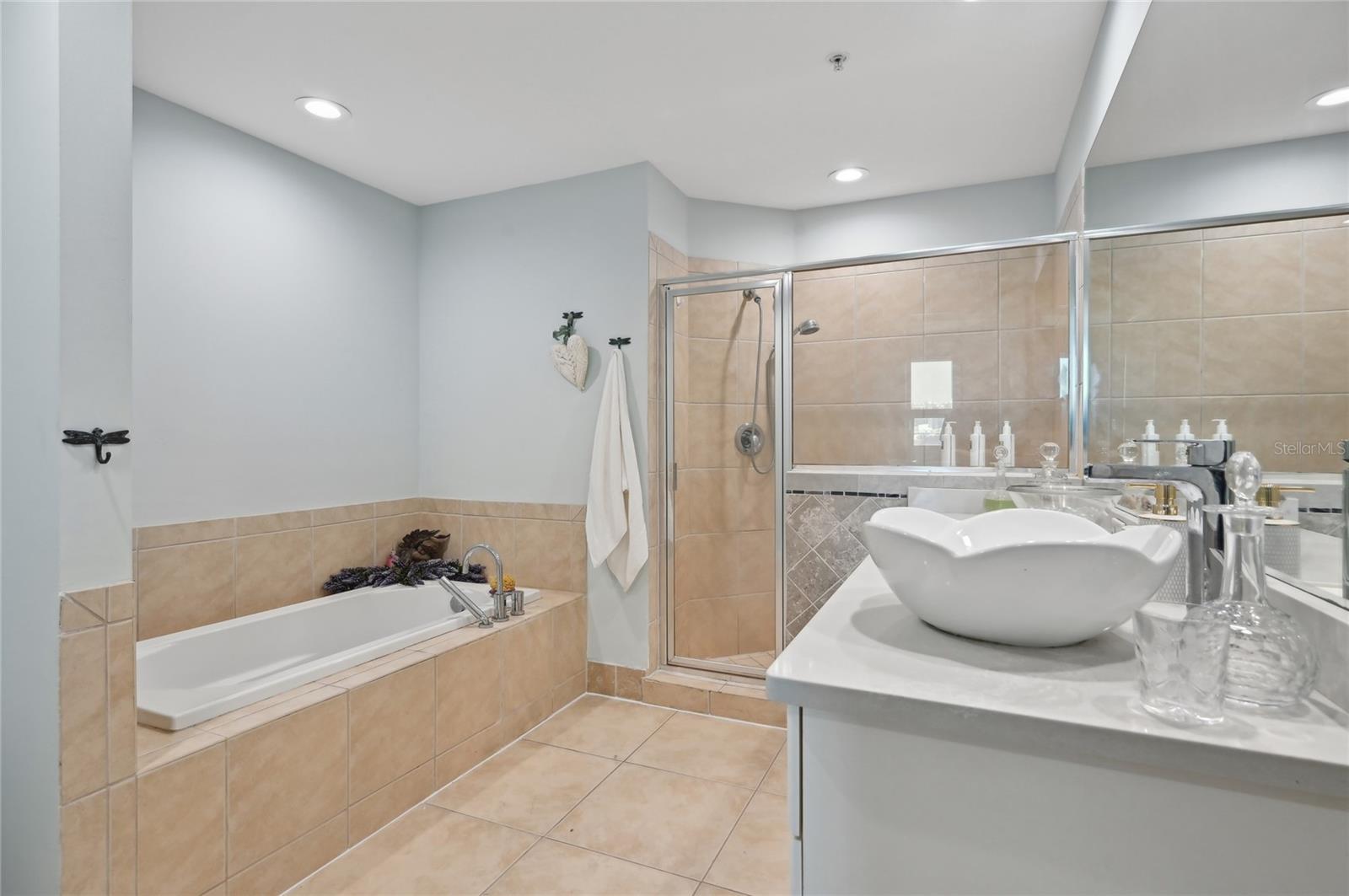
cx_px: 674
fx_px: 636
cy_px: 448
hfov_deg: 93.3
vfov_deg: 70.3
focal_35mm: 17
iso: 400
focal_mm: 17
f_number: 8
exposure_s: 1/30
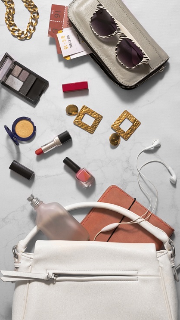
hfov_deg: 22.6
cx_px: 88
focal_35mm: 53
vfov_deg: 39.2
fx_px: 450
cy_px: 159
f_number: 9
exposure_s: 1/125
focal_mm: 50
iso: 200
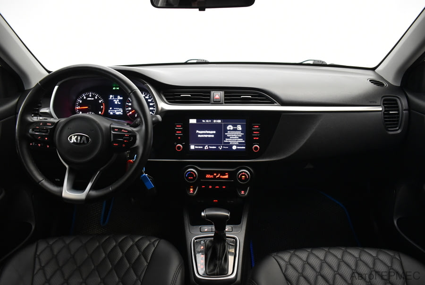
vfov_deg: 48.0
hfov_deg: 67.3
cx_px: 212
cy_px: 142
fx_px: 319
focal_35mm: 27
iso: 2000
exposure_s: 1/30
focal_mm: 18
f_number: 3.5
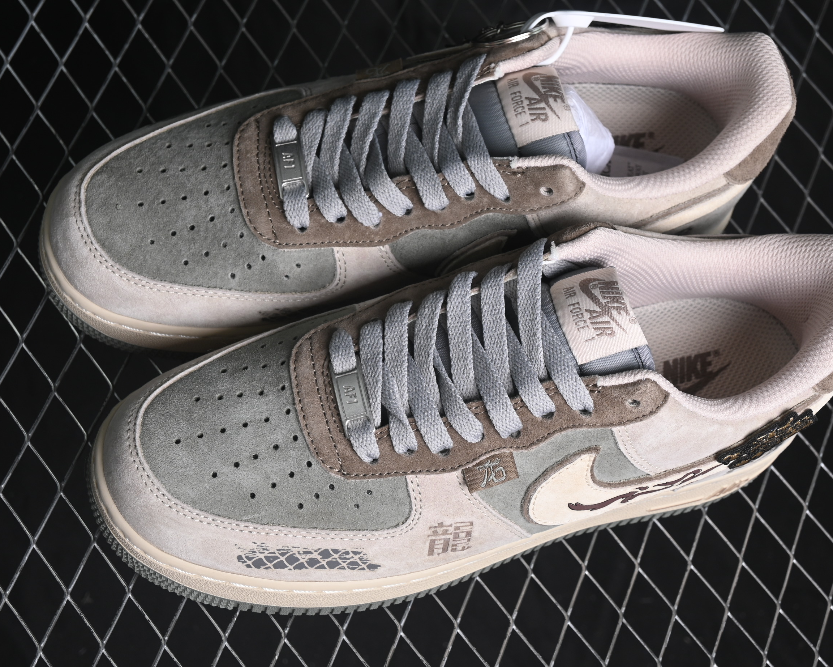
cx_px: 459
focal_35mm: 85
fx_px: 2096
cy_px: 333
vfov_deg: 18.1
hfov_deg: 22.5
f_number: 7.1
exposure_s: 1/80
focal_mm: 50
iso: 160
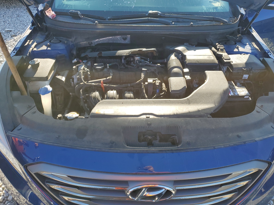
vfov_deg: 51.4
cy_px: 100
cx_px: 141
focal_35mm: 27
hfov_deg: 65.3
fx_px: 214
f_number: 1.5
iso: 50
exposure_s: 1/667
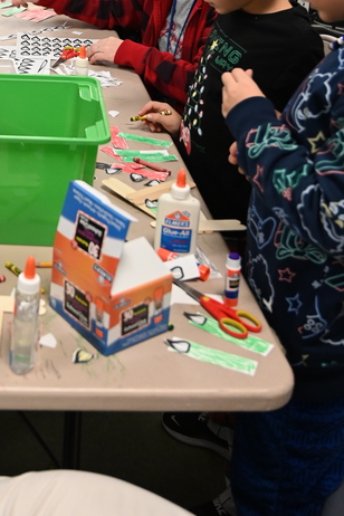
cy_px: 13
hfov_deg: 20.9
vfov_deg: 30.4
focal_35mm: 62
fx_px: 889
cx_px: -28
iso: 2200
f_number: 4
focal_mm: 28
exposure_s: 1/125
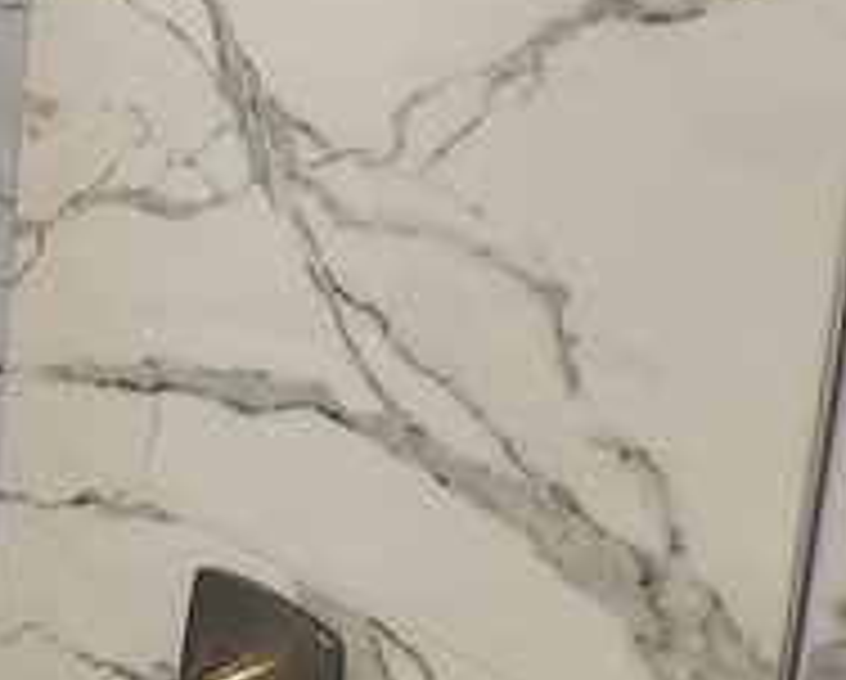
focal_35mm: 69
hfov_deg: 17.3
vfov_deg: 22.2
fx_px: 1730
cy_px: 329
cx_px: -950
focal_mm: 2.2
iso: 200
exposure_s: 1/60
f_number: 2.2
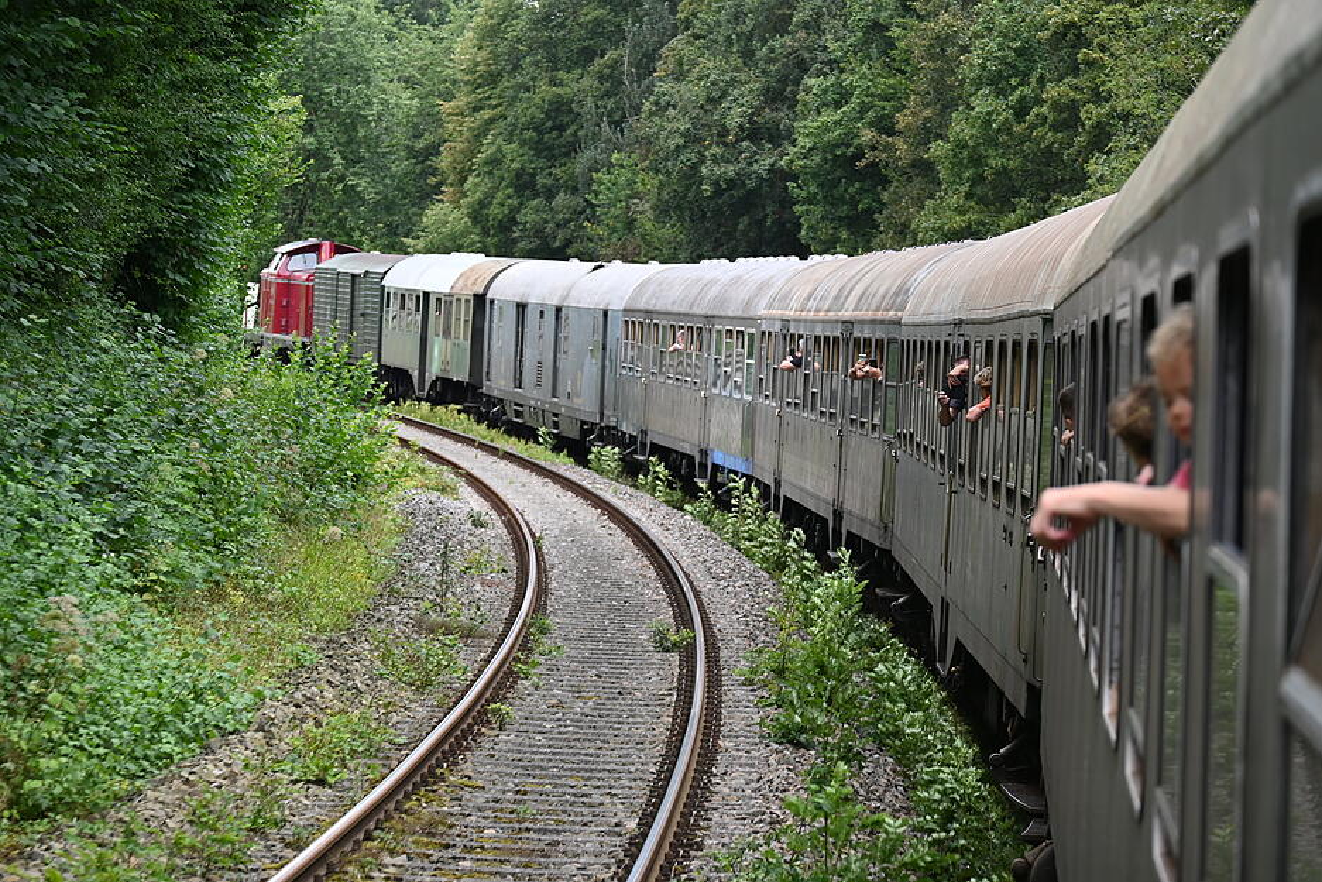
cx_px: 661
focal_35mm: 153
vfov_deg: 9.0
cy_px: 441
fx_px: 5619
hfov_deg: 13.4
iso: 200
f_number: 5.6
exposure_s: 1/250
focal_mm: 102
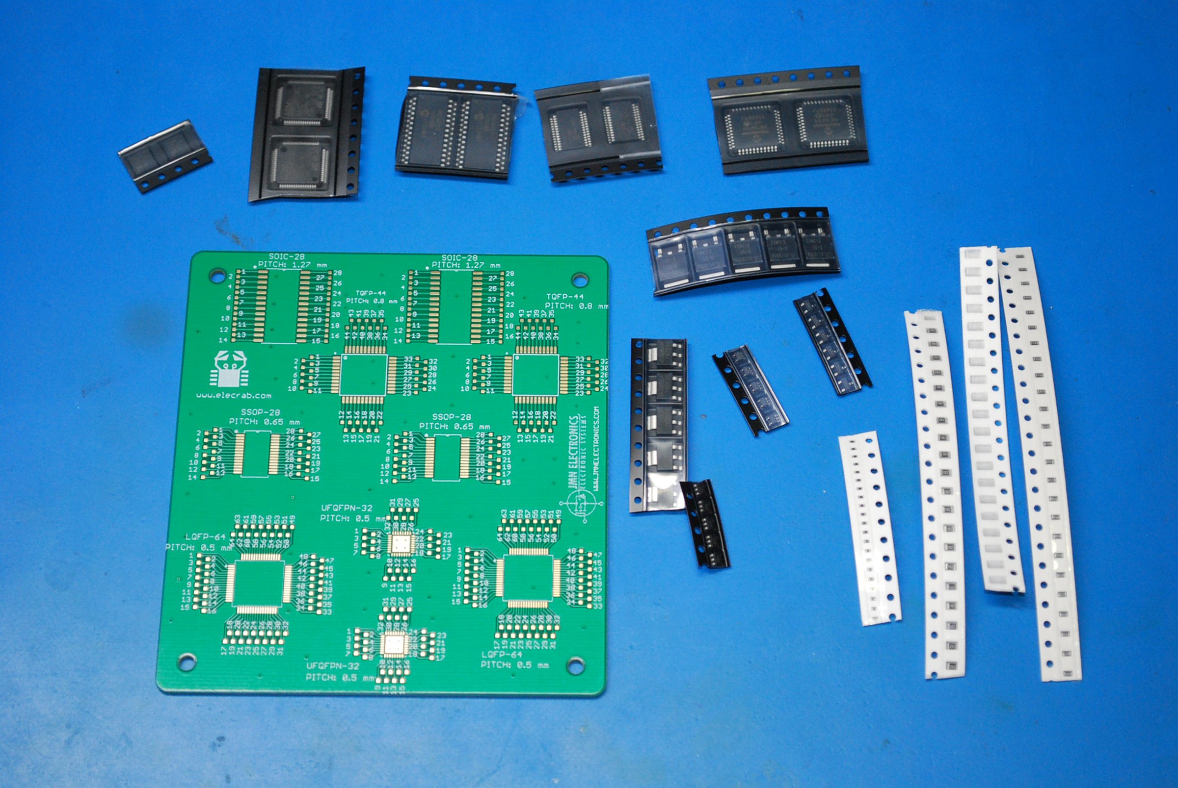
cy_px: 394
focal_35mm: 82
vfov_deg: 16.6
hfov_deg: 24.6
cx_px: 589
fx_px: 2703
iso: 800
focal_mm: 55
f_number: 5.6
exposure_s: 1/125
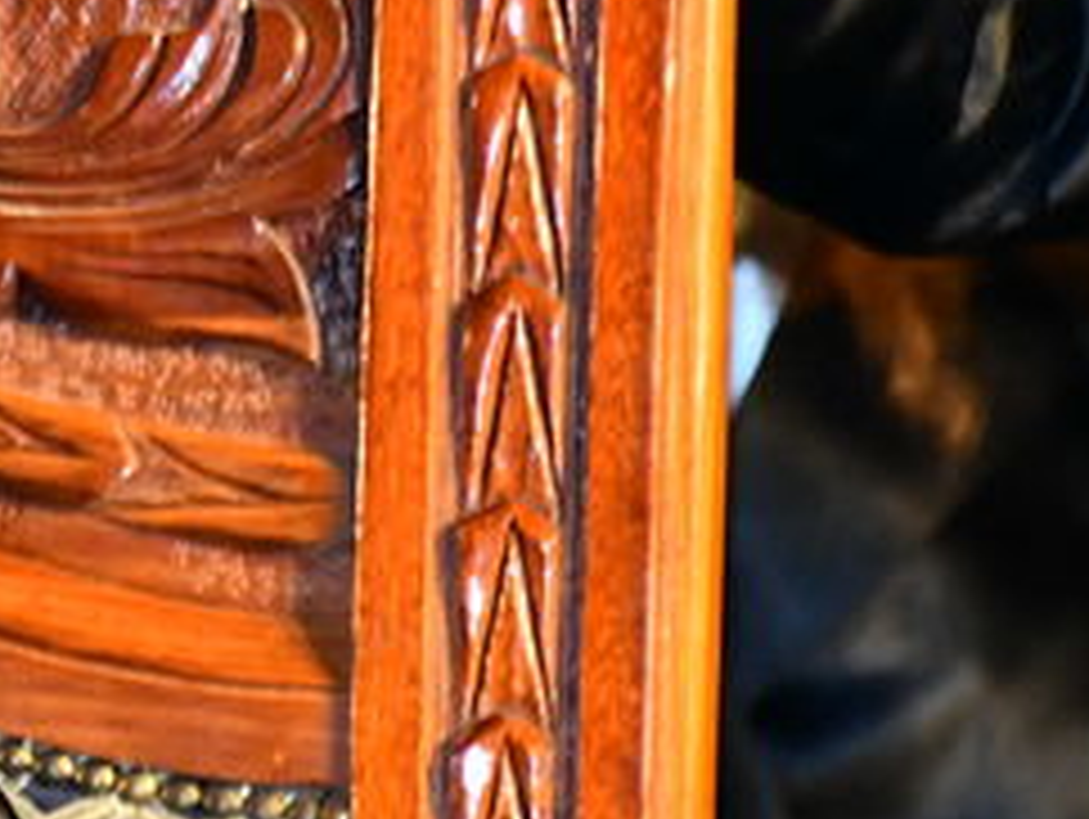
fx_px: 43709
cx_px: -1112
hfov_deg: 1.4
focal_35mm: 1388
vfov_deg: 1.1
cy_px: 83
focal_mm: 250
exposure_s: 1/125
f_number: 5.6
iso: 1600
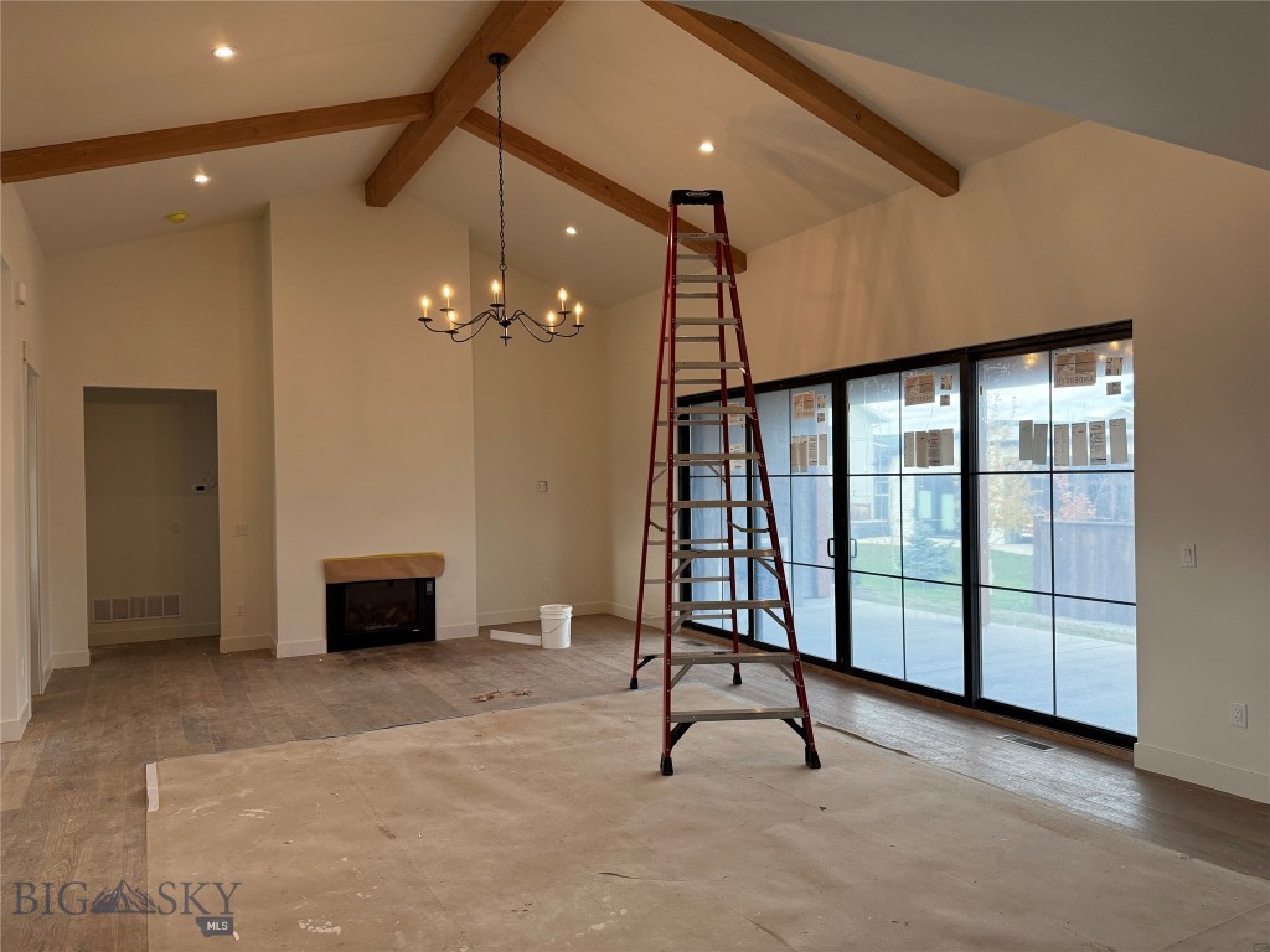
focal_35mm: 24
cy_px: 476
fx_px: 881
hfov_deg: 71.6
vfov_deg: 56.8
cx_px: 635
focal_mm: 6.76
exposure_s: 1/229
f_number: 1.78
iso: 160
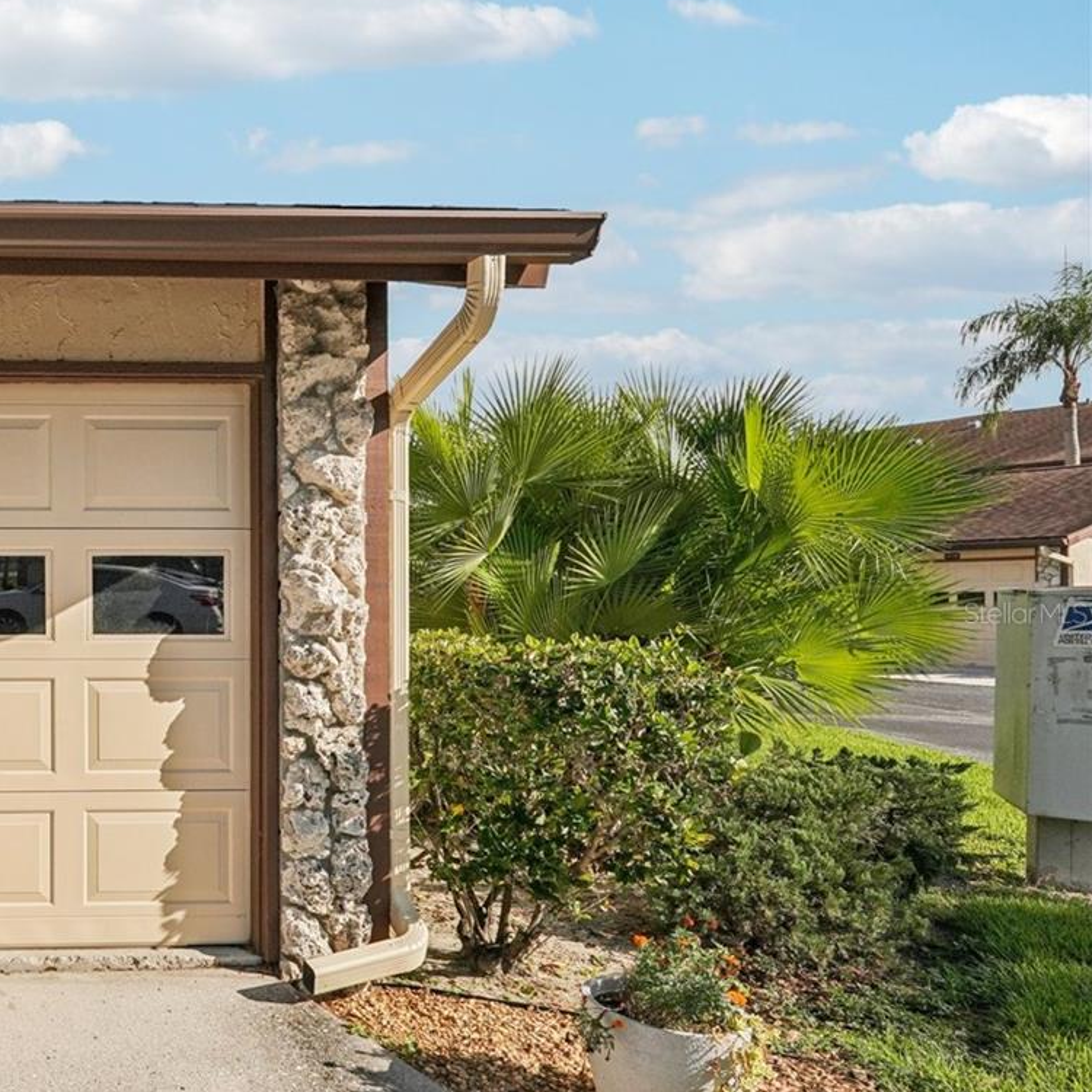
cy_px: 613
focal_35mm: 29
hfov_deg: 44.4
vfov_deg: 55.5
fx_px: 1035
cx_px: -71
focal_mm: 16
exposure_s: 1/1600
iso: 400
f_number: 8
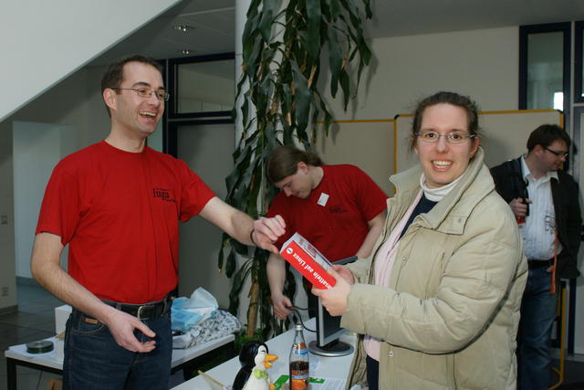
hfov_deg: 53.1
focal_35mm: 36
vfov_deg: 36.9
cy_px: 195
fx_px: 584
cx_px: 292
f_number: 5.6
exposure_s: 1/60
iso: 800
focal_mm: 24
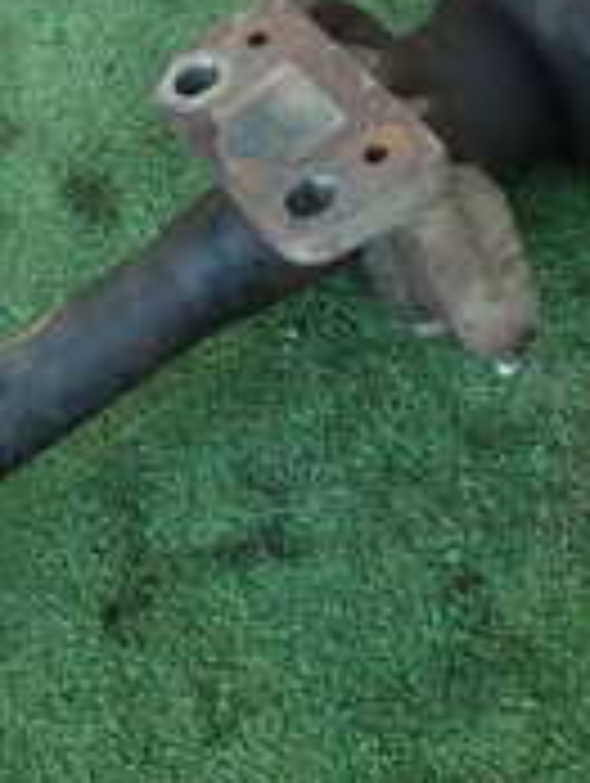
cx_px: 410
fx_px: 1950
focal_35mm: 86
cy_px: 162
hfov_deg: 17.2
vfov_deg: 22.4
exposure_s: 1/60
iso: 125
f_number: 2
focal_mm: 4.5
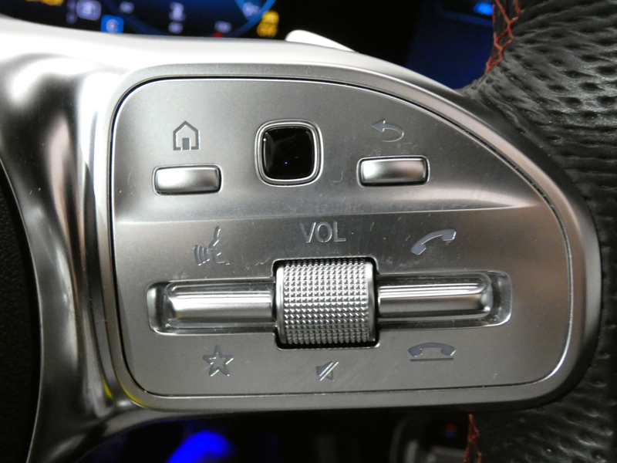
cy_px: 232
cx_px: 308
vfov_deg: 37.7
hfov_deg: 49.0
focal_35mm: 38
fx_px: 677
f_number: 3.5
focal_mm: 6.8
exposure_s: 1/20
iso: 1600
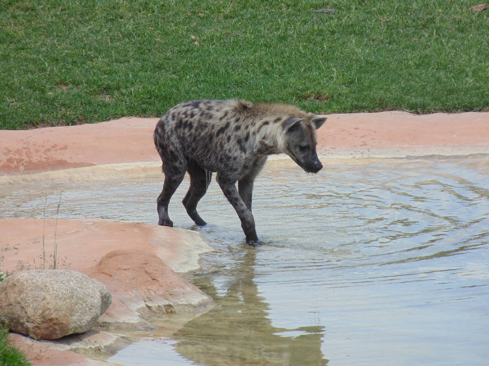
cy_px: 183
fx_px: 6286
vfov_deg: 3.3
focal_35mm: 445
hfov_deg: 4.5
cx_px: 244
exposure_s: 1/200
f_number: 6
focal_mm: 79.9
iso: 80
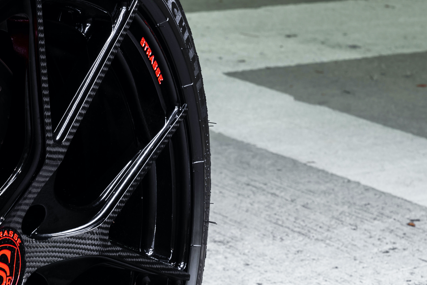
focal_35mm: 160
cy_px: 242
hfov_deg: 12.7
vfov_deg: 8.6
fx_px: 1898
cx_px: 35
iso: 100
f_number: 11
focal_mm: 70
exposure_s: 25
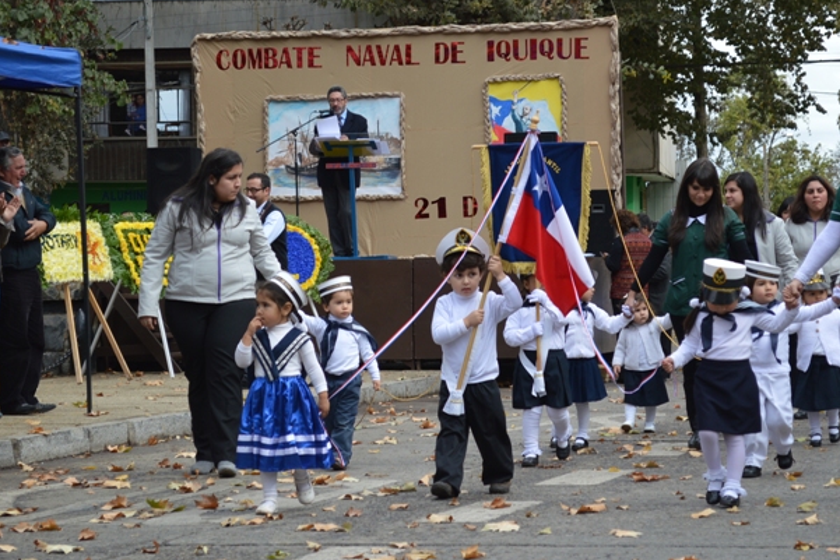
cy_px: 260
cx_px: 442
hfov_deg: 18.6
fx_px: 2559
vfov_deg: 12.5
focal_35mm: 110
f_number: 6.3
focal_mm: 55
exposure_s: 1/160
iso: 100
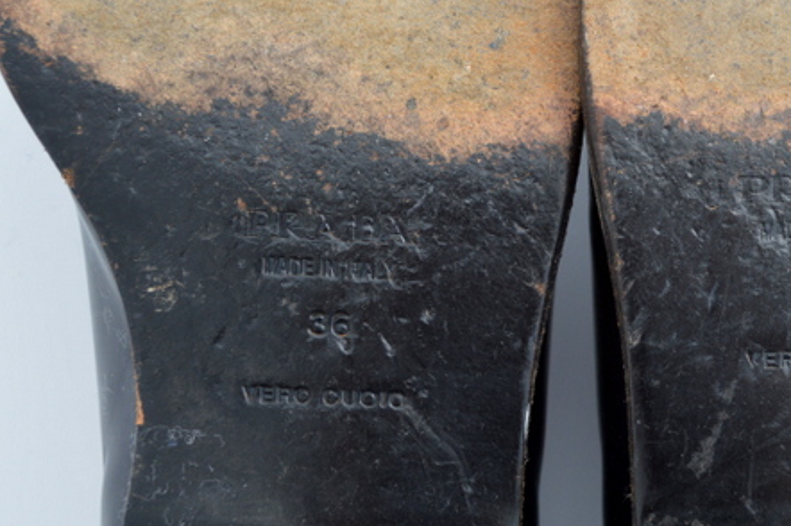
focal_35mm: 76
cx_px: 623
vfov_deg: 17.9
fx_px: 1669
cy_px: 211
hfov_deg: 26.2
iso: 400
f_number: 5.6
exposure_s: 1/125
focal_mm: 32
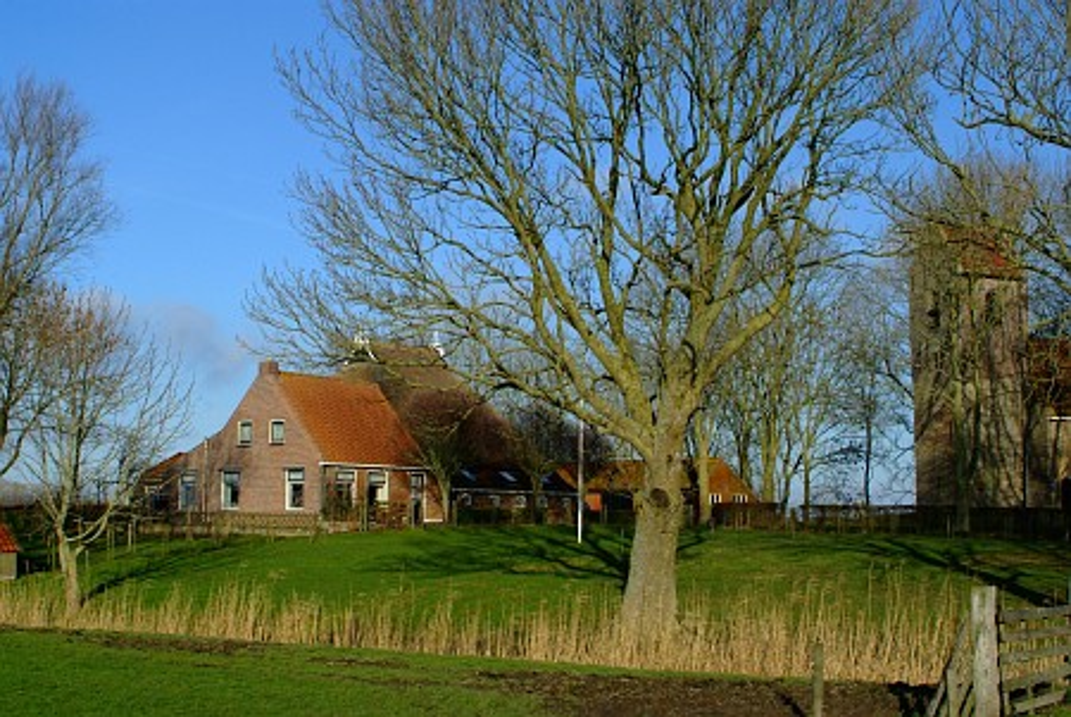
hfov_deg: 37.5
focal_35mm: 53
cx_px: 536
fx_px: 1578
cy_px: 358
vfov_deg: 25.6
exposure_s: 1/500
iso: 400
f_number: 13
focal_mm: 35
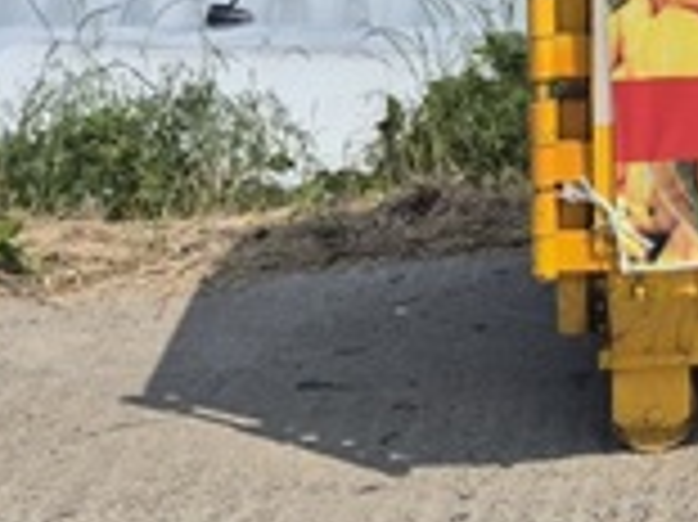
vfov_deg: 16.4
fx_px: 1793
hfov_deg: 18.5
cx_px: 1148
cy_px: 86
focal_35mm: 89
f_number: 1.8
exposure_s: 1/5000
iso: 25
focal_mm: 5.4
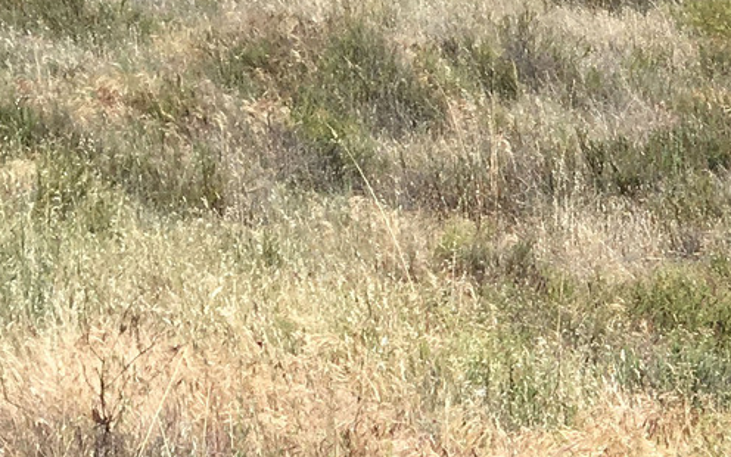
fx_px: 2470
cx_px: 1150
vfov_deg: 10.1
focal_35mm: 124
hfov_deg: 15.3
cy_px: 733
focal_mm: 4.15
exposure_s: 1/1000
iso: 25
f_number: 2.2
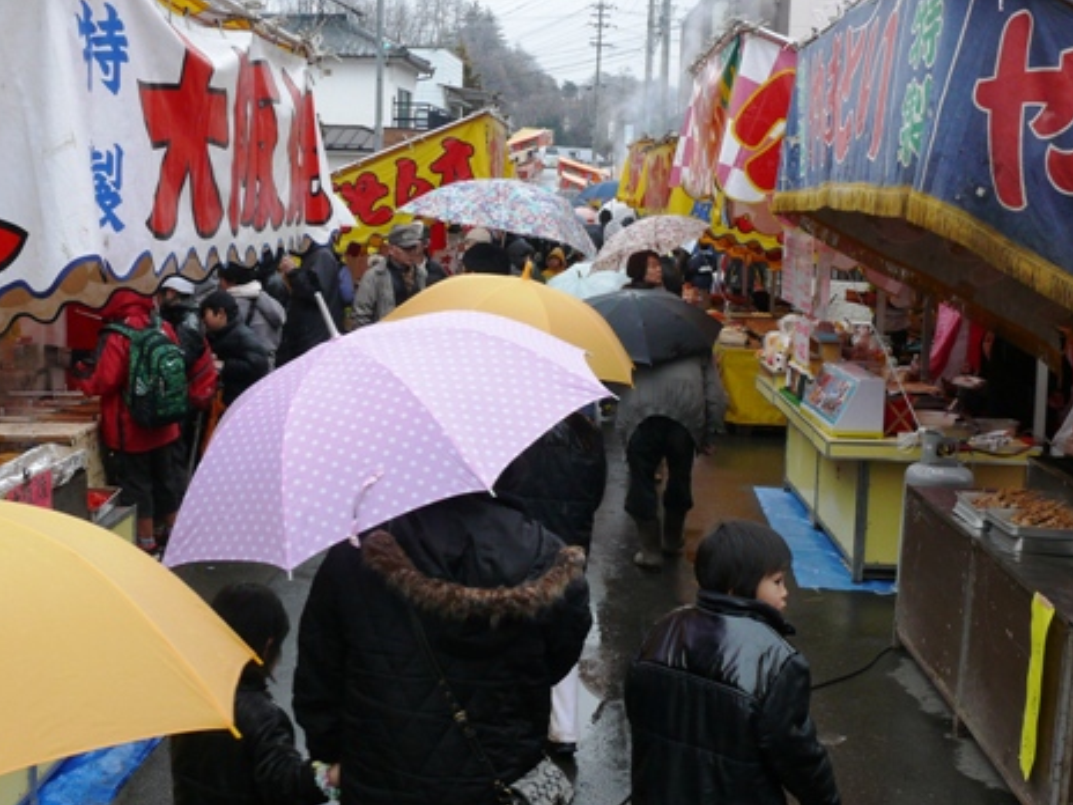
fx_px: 1488
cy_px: 405
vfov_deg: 30.3
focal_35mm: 48
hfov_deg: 39.7
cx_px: 543
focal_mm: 9.9
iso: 200
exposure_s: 1/250
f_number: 5.6
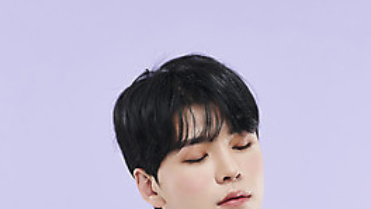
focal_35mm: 238
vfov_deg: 5.1
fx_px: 2343
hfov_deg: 9.1
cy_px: 196
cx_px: 186
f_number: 8
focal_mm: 150
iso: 31
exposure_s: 1/125
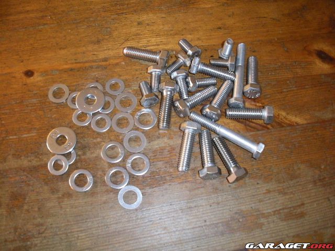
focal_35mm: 36
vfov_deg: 39.7
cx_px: 168
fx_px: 348
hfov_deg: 51.4
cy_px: 126
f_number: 3.5
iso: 400
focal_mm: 6.3
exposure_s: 1/8
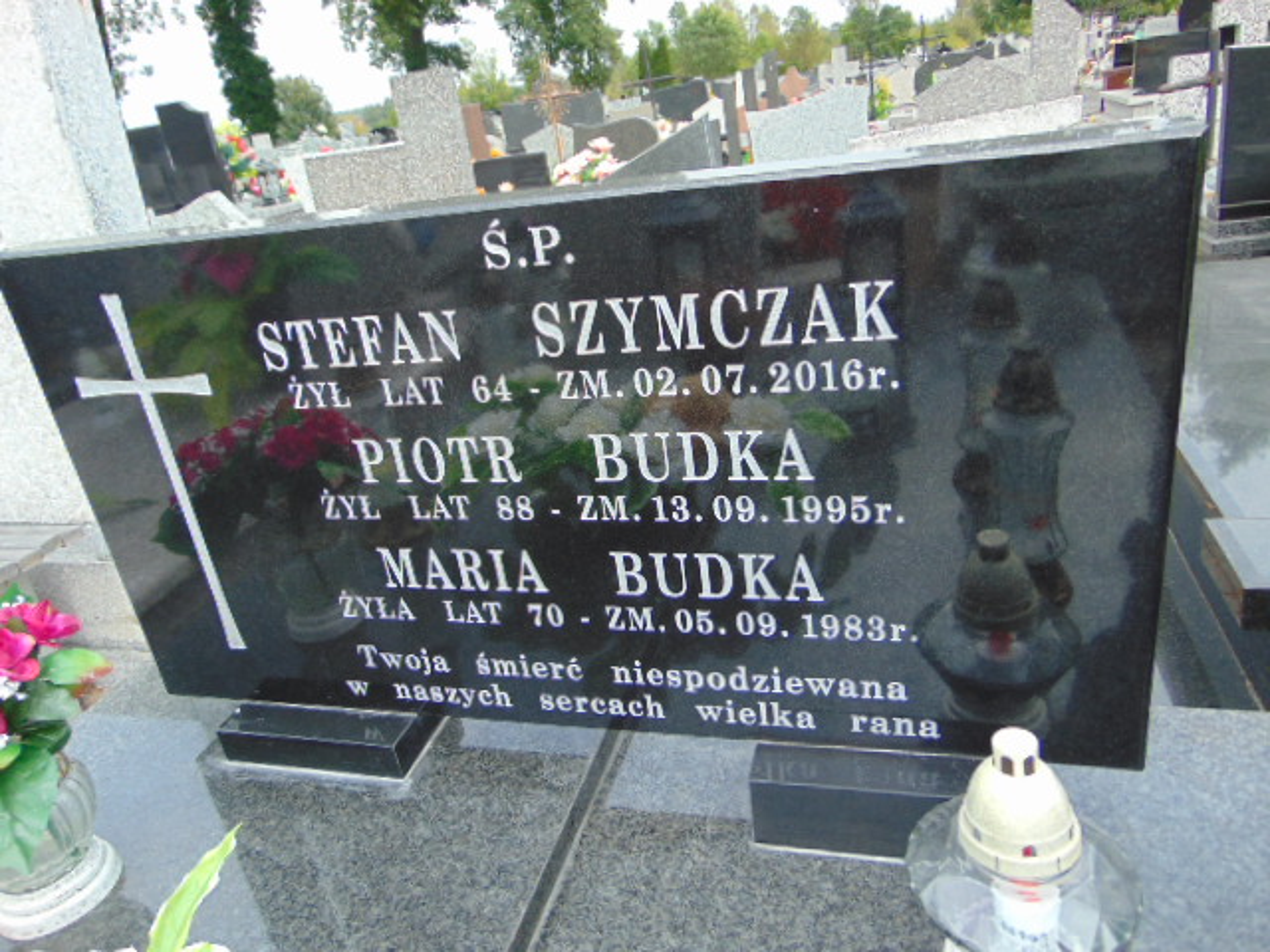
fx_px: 917
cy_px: 476
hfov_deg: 69.4
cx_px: 635
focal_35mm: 25
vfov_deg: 54.9
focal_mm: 4.5
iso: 80
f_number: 3
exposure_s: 1/125
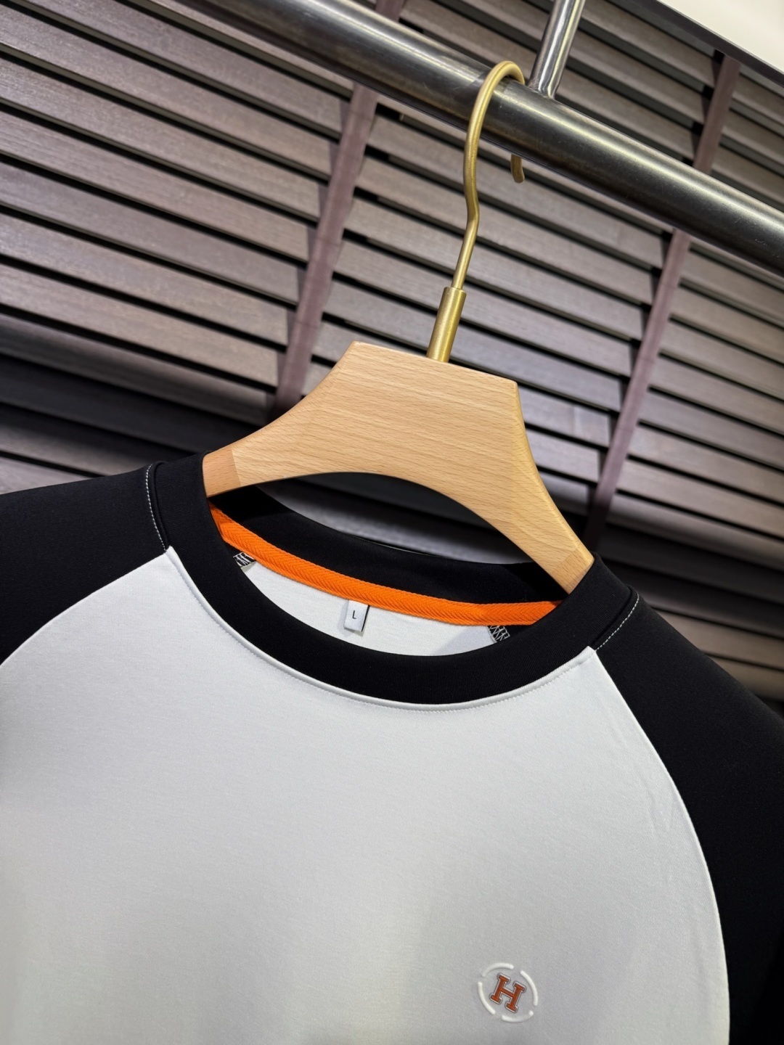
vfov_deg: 71.6
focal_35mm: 24
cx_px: 392
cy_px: 522
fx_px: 725
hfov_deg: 56.8
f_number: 1.78
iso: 64
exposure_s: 1/199
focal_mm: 6.76
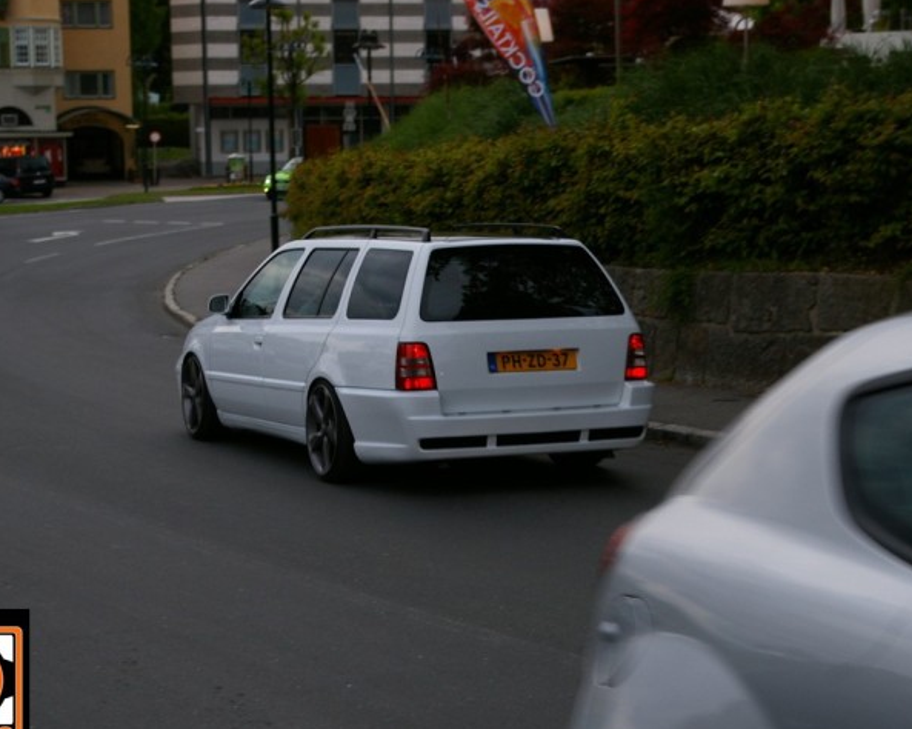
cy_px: 396
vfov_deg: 18.8
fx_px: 2203
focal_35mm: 82
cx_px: 512
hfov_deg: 23.4
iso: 200
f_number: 6.7
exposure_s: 1/125
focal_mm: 43
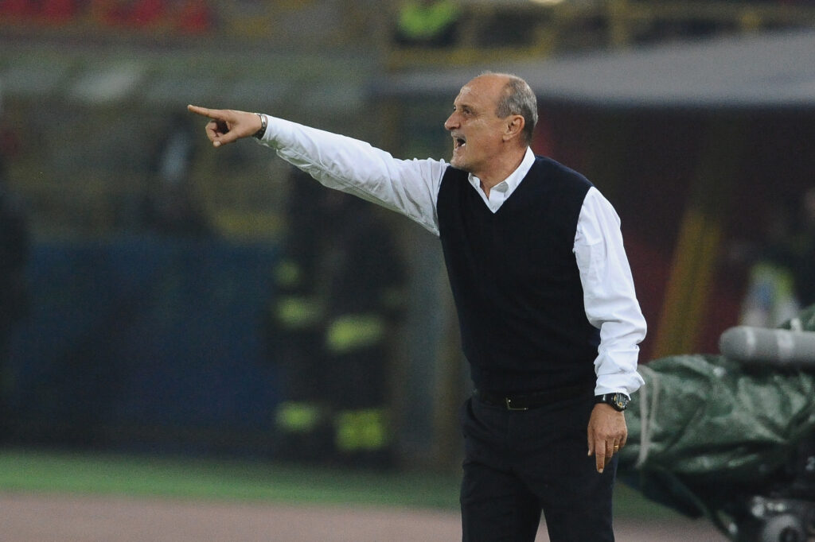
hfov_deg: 4.1
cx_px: 408
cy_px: 271
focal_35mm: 500
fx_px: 11315
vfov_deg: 2.7
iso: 5000
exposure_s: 1/1000
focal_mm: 500
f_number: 5.6
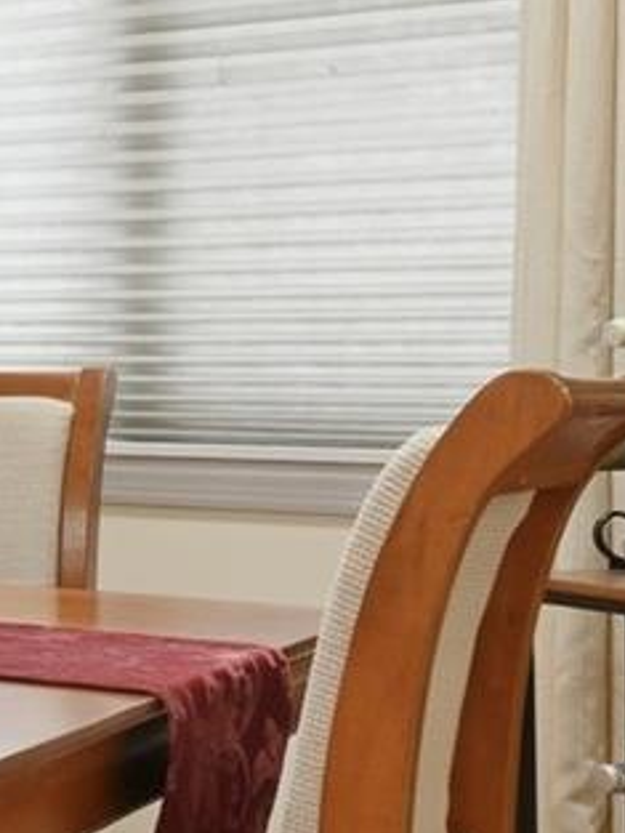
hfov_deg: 11.6
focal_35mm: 88
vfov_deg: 22.2
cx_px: -1130
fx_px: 2117
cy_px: 363
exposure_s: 1/3.33
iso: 250
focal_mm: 14
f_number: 11
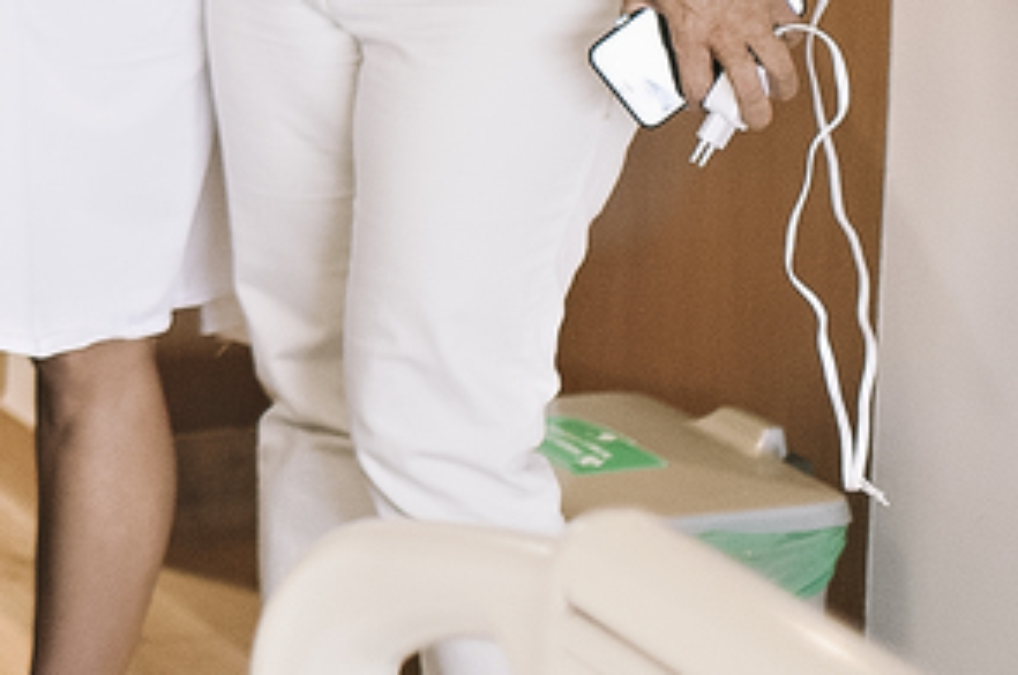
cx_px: -609
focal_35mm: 143
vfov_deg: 9.2
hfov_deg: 13.4
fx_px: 4037
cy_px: -516
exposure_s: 1/125
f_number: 1.4
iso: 640
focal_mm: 35
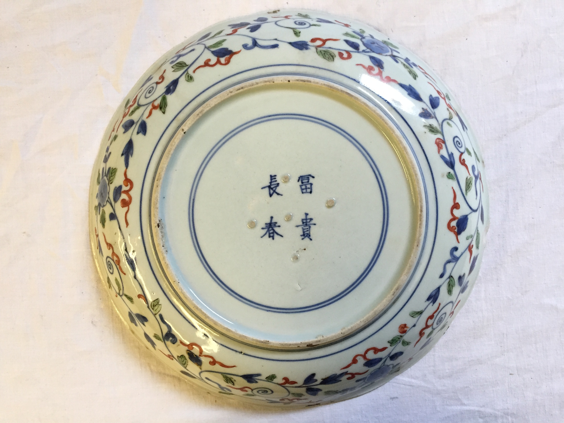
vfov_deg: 48.2
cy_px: 212
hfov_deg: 61.7
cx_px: 282
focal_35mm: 29
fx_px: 472
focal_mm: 4.15
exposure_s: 1/33
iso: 250
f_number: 2.2
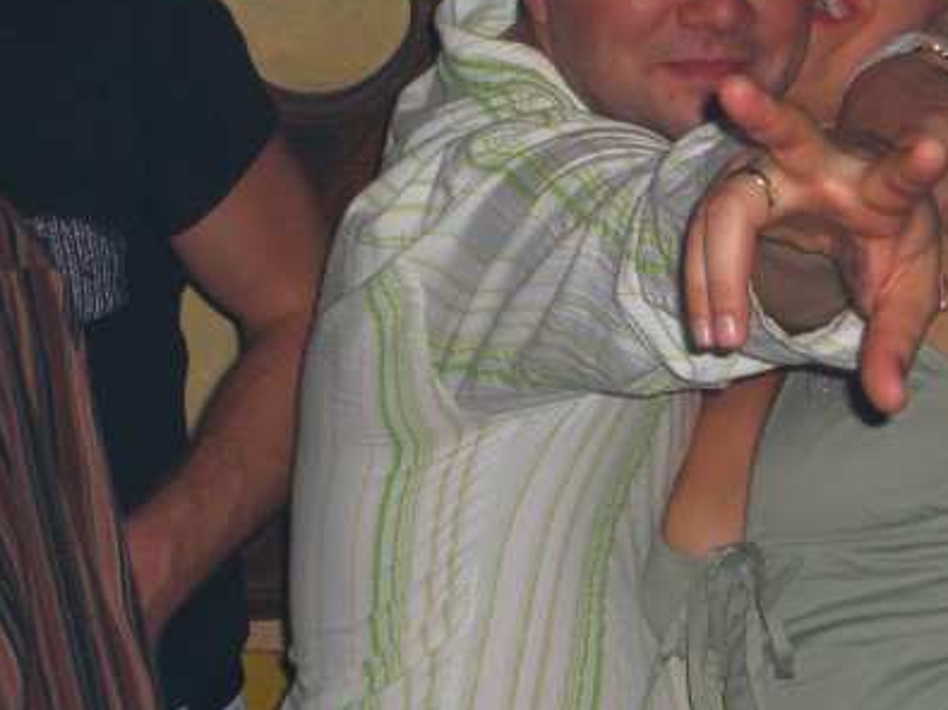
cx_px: 670
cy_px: 149
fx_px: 4435
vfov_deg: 9.1
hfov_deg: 12.2
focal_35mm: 162
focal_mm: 16.6
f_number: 4.4
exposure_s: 1/60
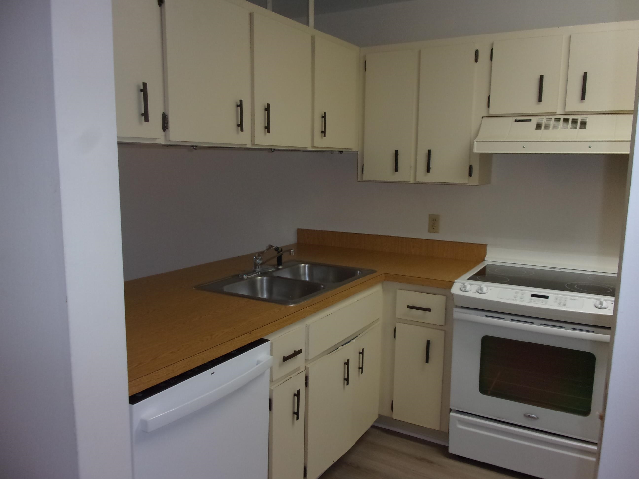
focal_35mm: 28
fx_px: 517
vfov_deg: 49.7
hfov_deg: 63.4
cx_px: 320
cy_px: 240
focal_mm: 5.1
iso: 200
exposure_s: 1/34
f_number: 3.9
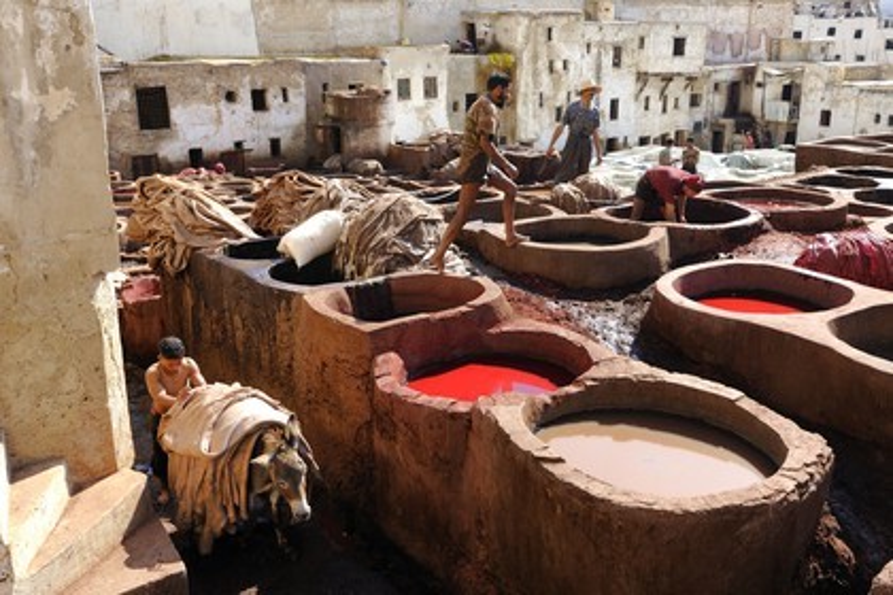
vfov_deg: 41.1
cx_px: 446
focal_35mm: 32
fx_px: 794
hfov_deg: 58.7
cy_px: 298
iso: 200
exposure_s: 1/125
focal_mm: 32
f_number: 10
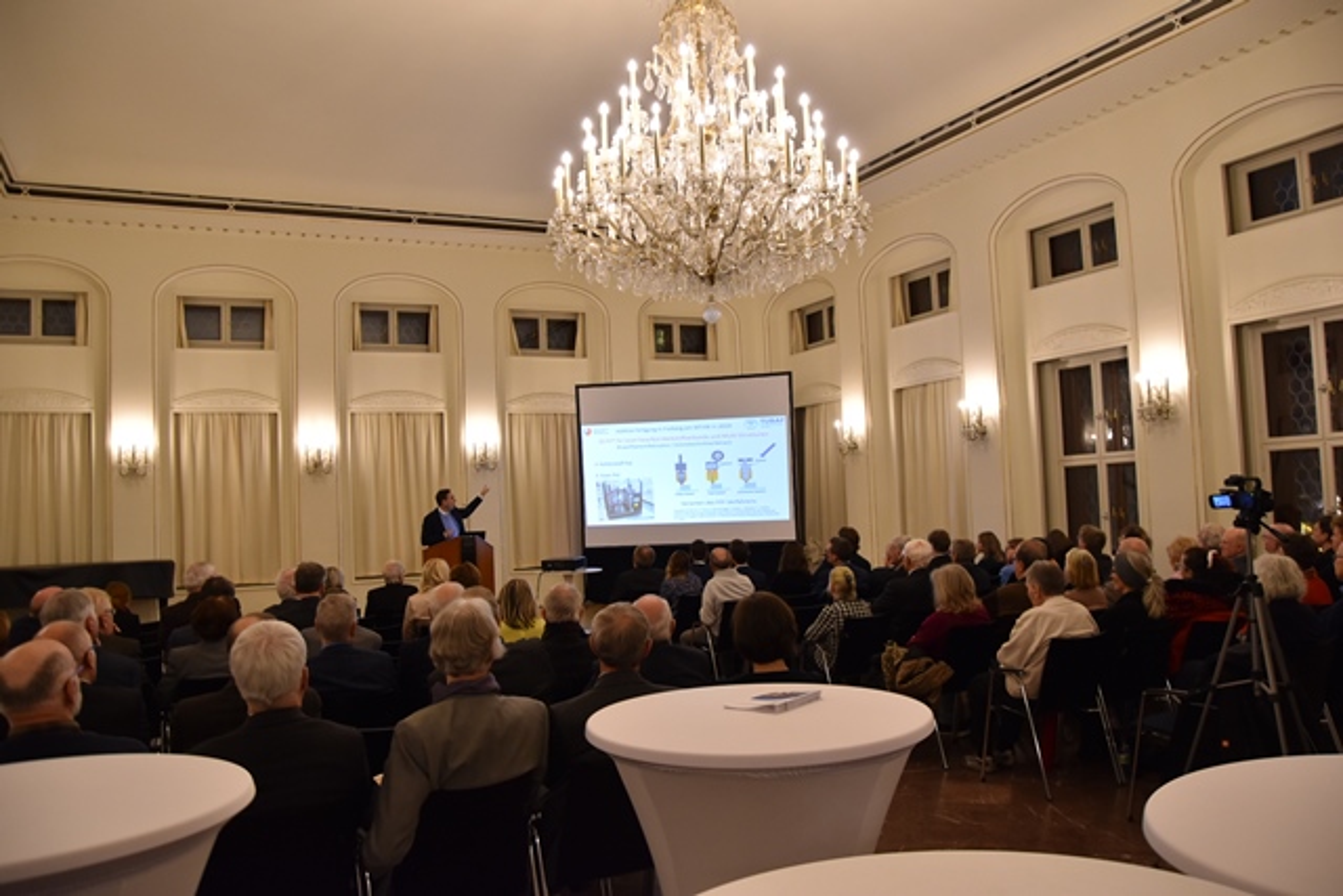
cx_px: 672
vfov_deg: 48.0
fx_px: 1007
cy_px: 448
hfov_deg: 67.4
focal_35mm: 27
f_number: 4
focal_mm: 18
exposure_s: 1/60
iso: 720
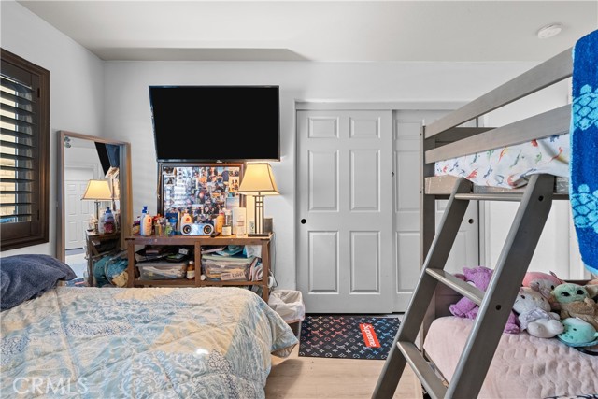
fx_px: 233
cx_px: 299
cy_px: 200
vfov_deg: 81.2
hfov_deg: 104.2
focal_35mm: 14
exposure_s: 3.2
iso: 400
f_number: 9
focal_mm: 14
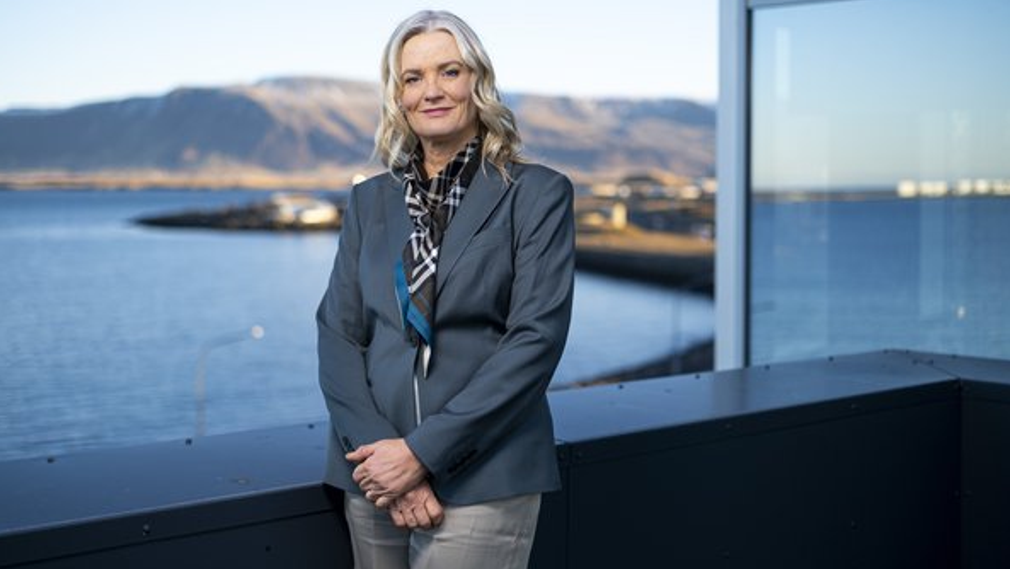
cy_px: 232
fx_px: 1420
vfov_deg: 22.6
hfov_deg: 39.2
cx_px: 504
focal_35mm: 53
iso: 160
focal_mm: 33
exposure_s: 1/2000
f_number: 1.4
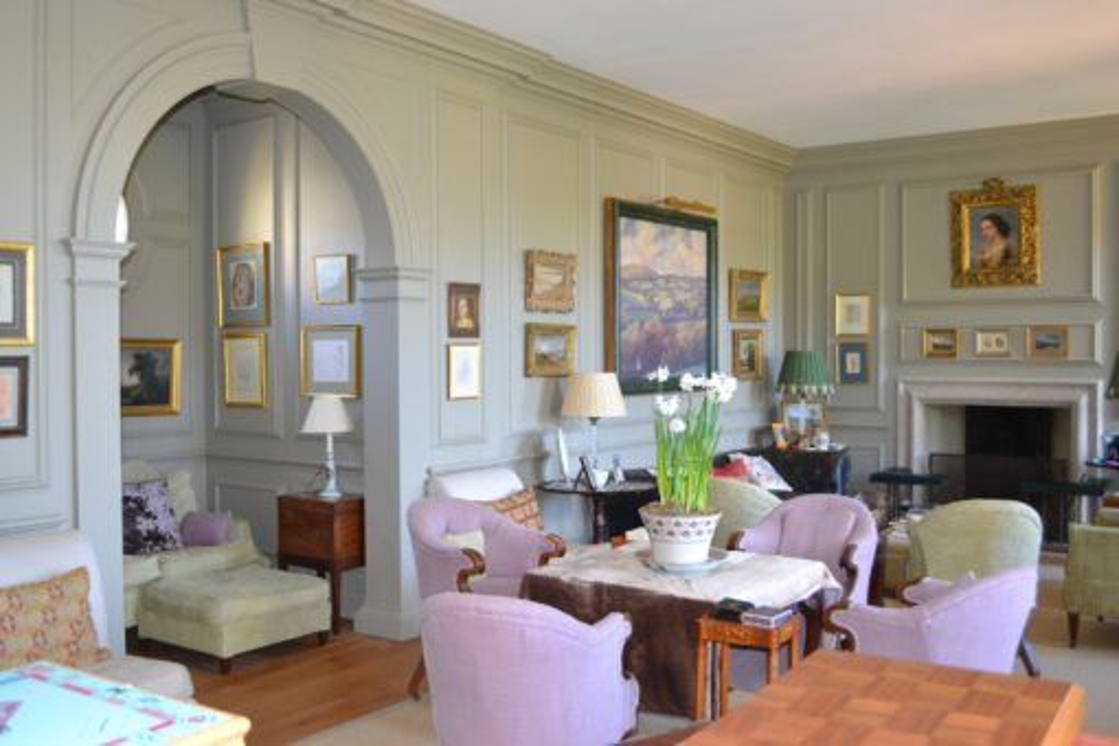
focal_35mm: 33
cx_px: 560
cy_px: 373
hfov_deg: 57.2
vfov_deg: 40.0
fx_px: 1026
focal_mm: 22
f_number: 4
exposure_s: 1/60
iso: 1250
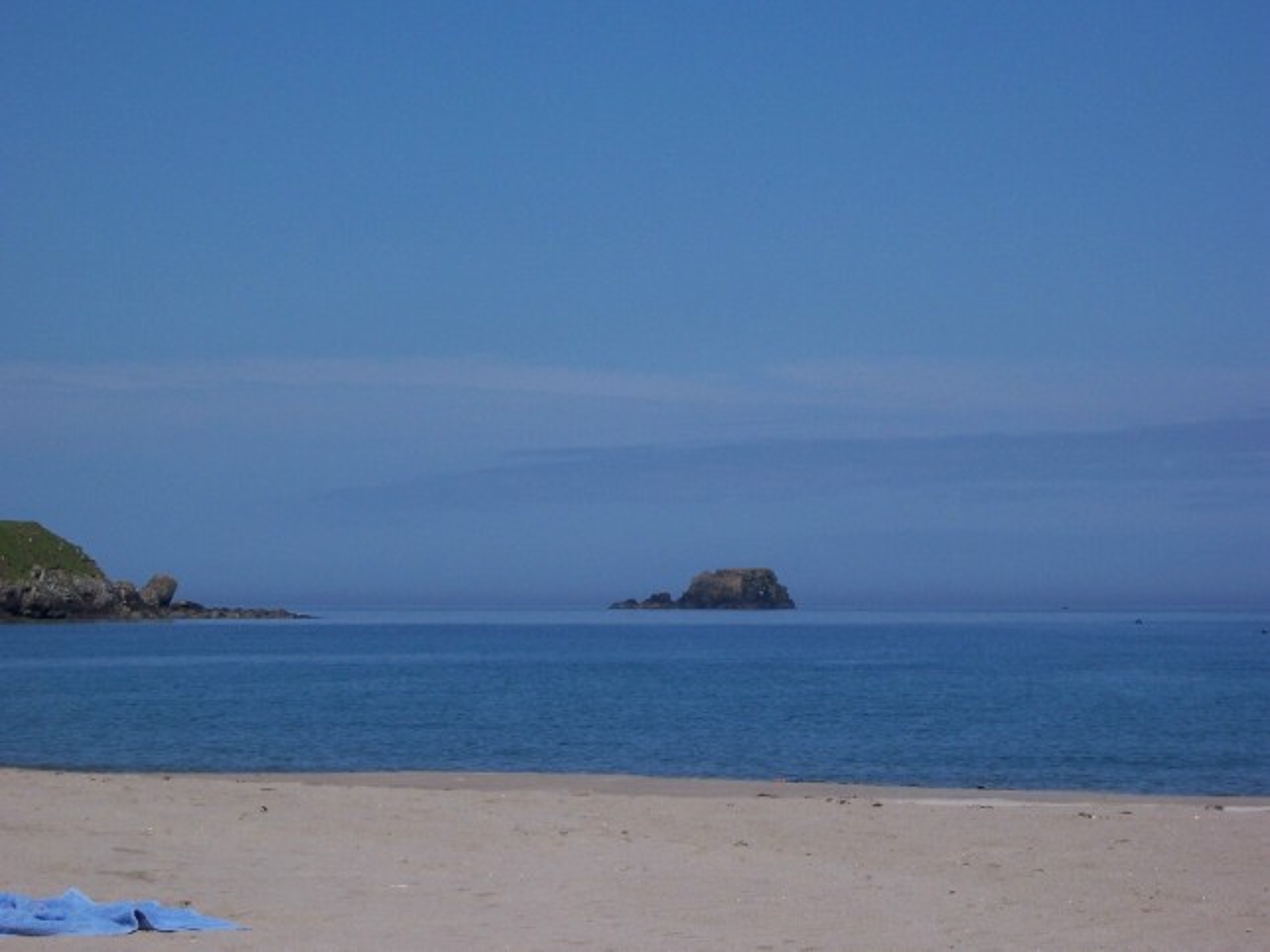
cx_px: 635
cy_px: 476
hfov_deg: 14.9
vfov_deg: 11.2
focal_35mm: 132
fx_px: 4843
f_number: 6.7
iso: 80
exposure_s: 1/750
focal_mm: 22
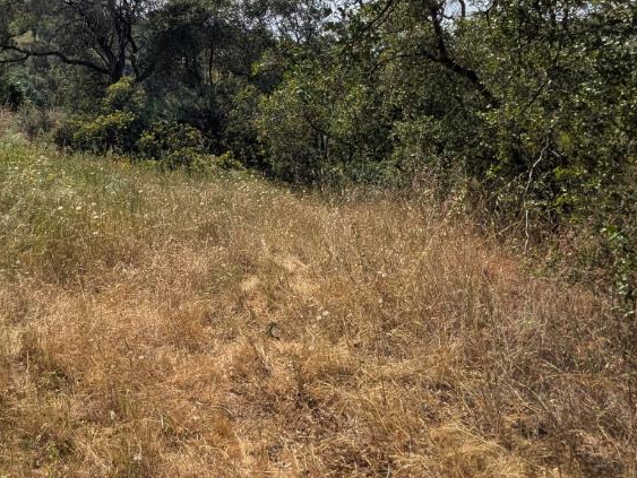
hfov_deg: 53.4
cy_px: 107
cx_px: 137
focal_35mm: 32
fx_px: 589
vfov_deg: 42.5
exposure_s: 1/4184
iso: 50
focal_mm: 2.02
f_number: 1.7
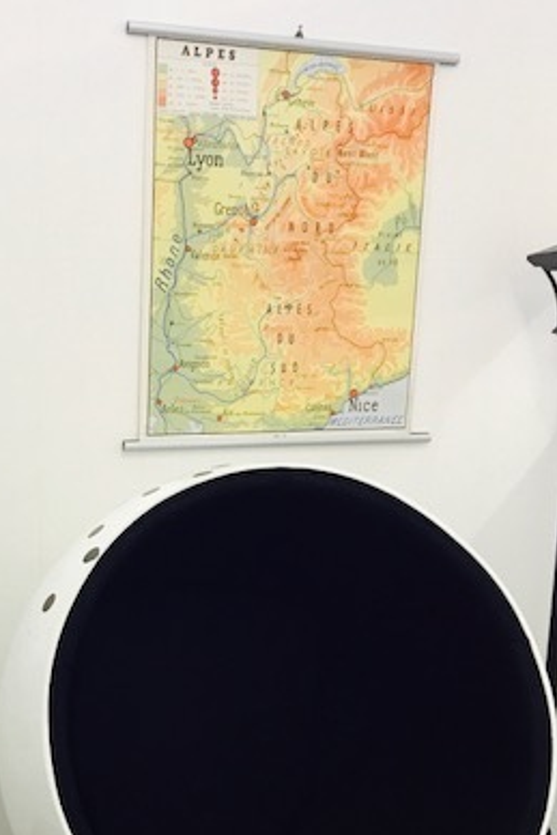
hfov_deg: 27.3
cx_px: 80
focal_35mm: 48
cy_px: 603
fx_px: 1113
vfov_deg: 40.2
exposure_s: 1/17
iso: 40
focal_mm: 3.99
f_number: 1.8
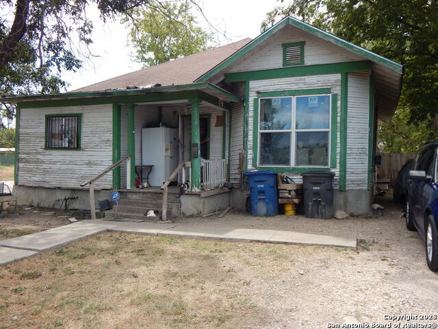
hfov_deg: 58.4
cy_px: 164
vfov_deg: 45.4
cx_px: 219
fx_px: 392
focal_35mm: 31
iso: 125
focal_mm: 5.6
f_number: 3.2
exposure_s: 1/640
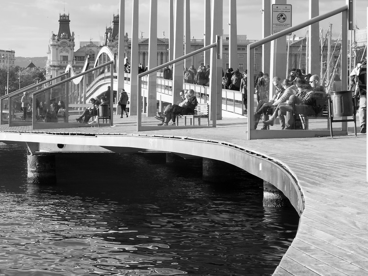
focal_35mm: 95
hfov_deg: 20.6
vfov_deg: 15.5
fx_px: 1010
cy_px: 80
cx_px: 155
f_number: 9
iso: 200
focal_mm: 30
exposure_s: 1/320
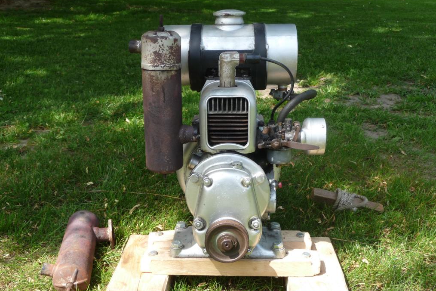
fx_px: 509
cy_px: 159
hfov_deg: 46.4
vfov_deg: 31.9
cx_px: 220
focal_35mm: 42
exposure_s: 1/250
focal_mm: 6.7
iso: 100
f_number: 3.9
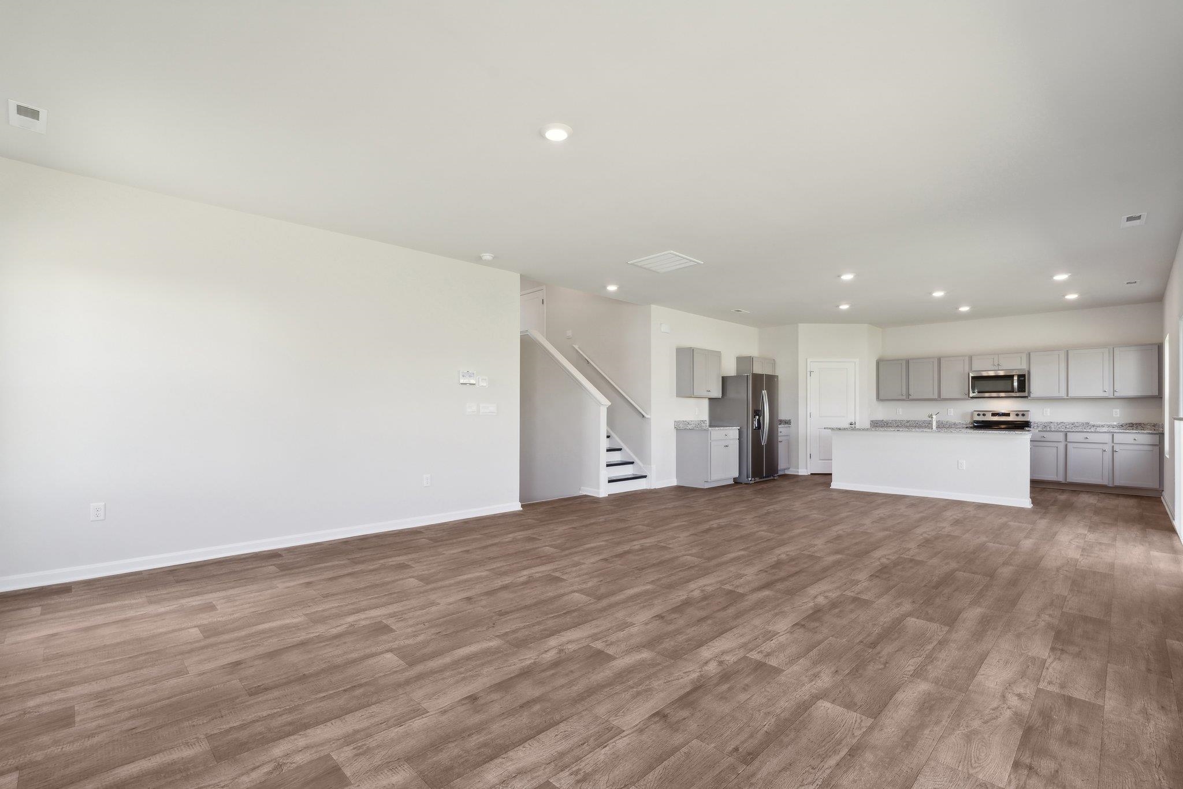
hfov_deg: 96.7
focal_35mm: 16
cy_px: 394
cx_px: 592
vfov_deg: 73.7
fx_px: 526
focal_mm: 16
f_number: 8
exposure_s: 1/15
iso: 200
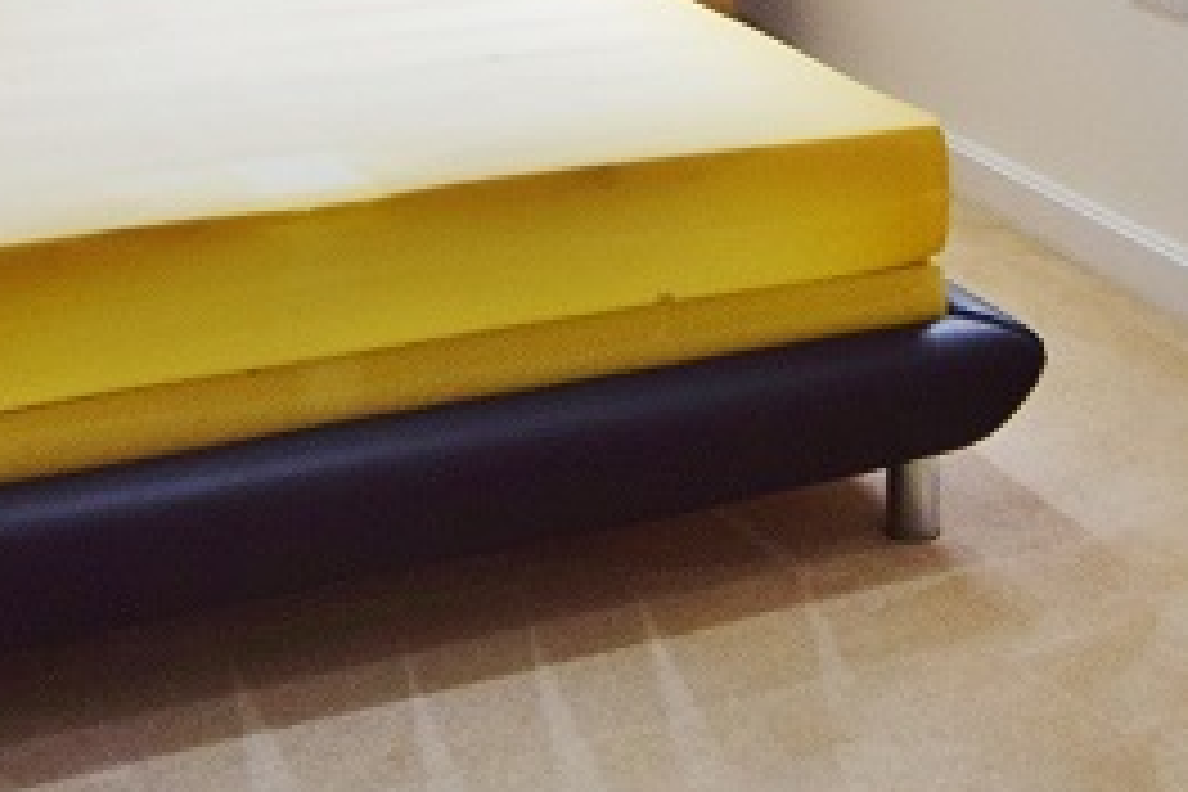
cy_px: -387
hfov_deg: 28.5
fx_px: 2314
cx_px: 832
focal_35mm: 70
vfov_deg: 17.5
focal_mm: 11
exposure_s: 1/100
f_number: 5
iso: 400
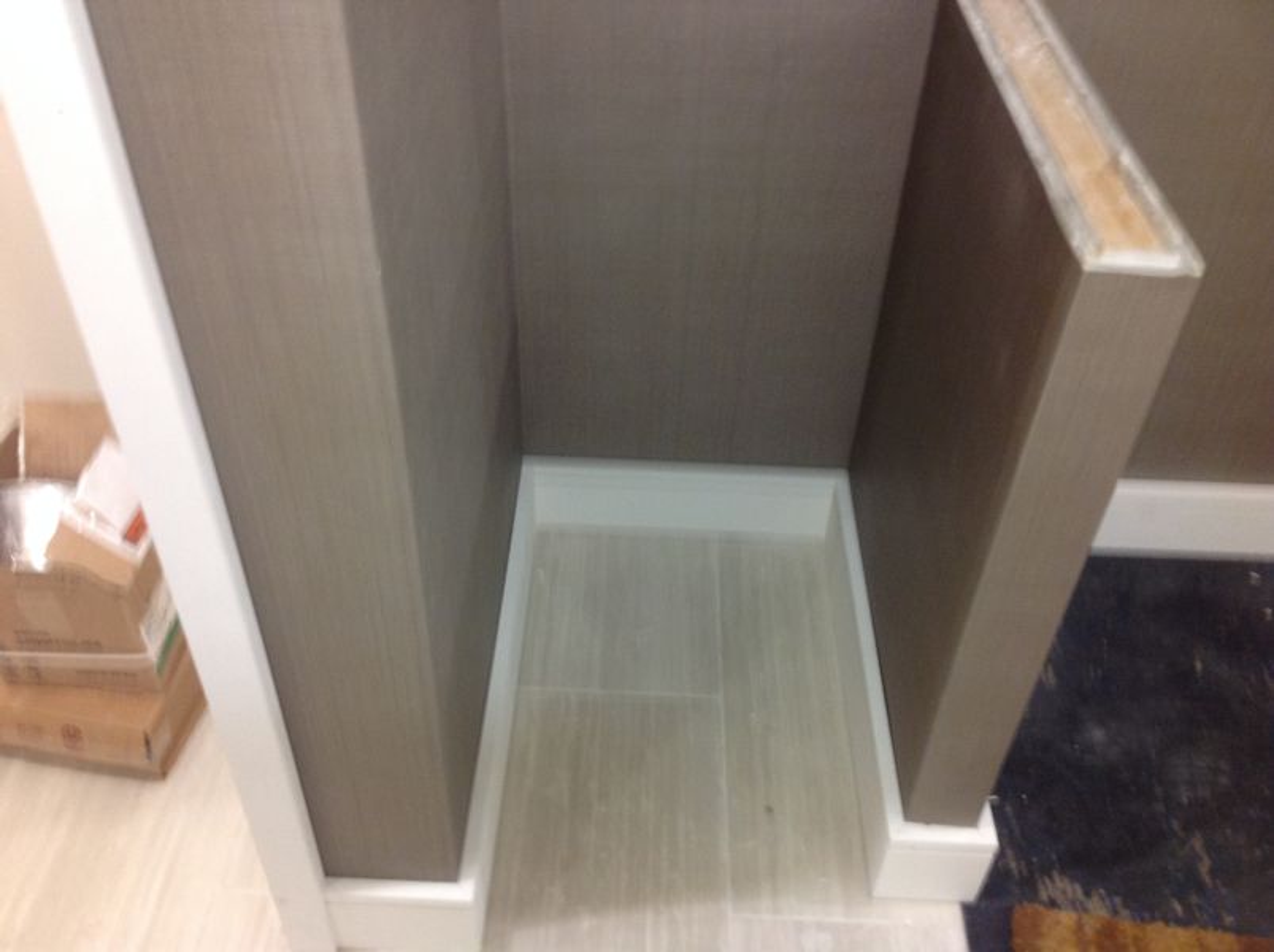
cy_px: 476
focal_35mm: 35
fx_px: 1286
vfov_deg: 40.6
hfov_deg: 52.7
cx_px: 637
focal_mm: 4.28
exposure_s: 1/15
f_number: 2.4
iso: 125
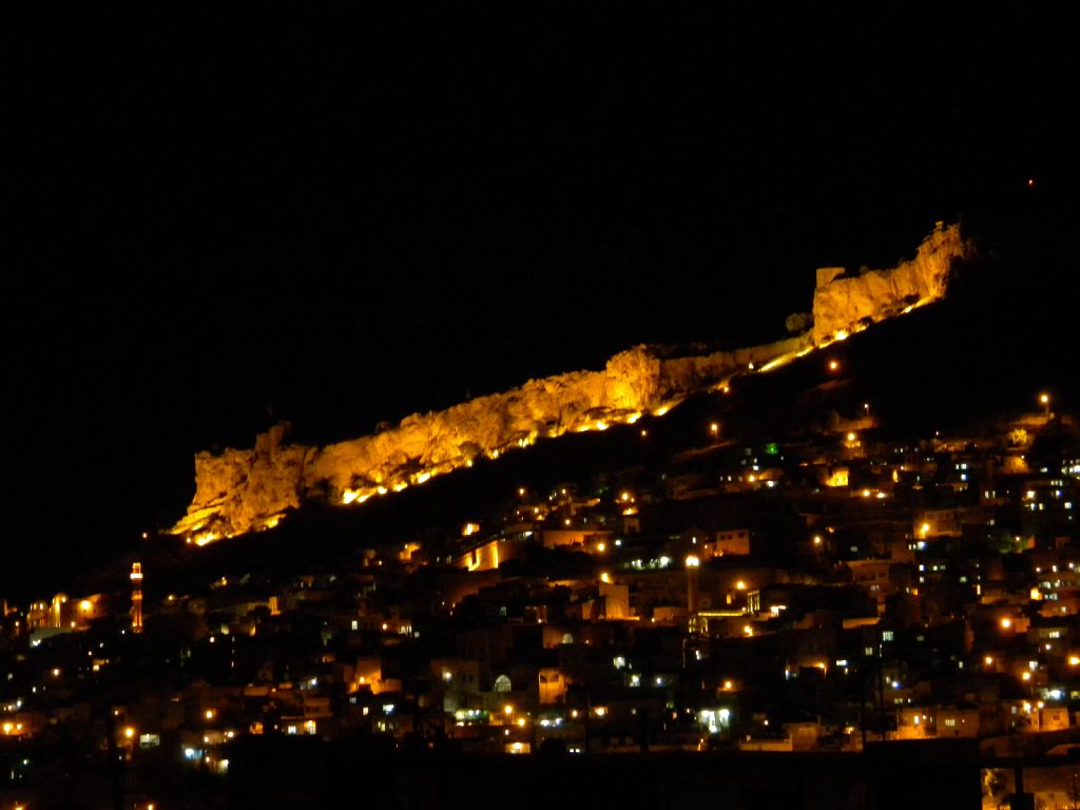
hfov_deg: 18.7
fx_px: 3276
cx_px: 540
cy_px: 405
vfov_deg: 14.1
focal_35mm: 105
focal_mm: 19
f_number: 4.7
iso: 400
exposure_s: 1/2
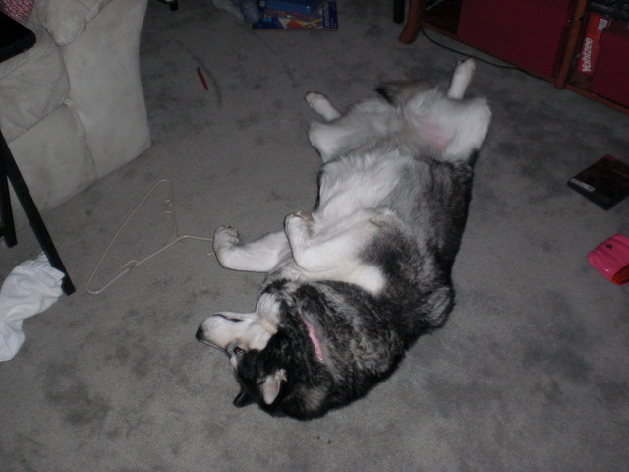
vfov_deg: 37.7
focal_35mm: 38
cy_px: 236
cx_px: 314
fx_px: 690
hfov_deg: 49.0
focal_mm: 6.3
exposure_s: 1/60
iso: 200
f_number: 3.1
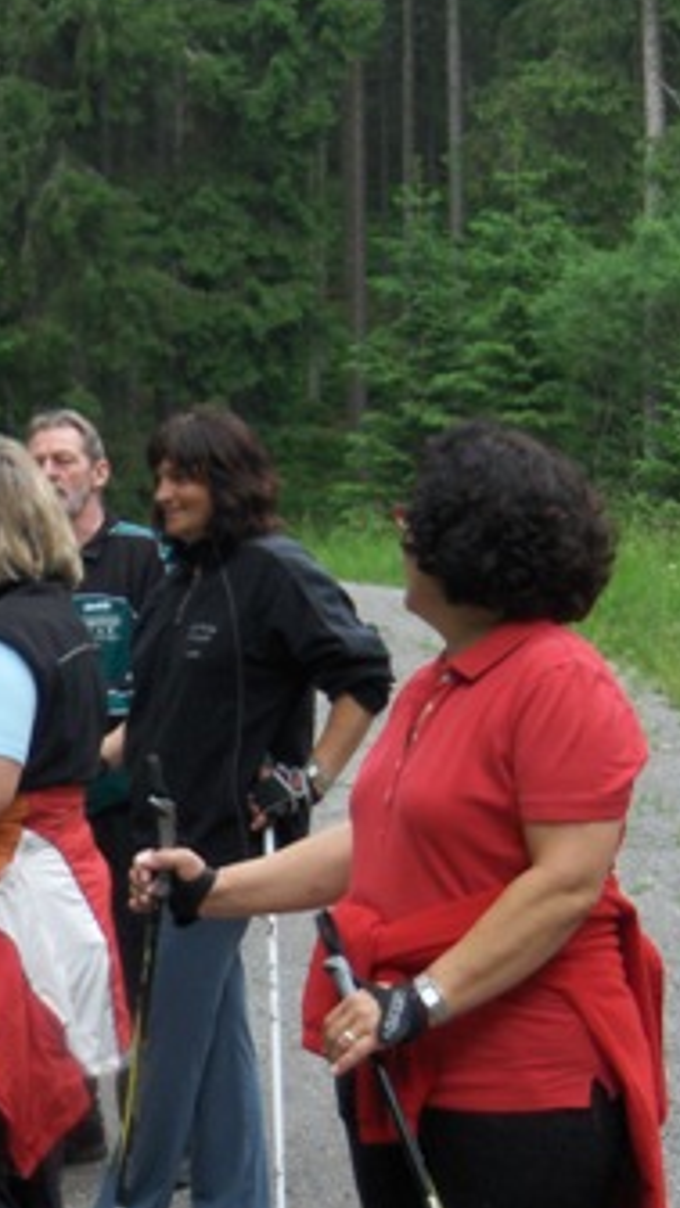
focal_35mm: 91
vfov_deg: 23.4
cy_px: 687
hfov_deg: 13.1
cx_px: 14
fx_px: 2917
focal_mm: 9.6
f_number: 3
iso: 198
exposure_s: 1/108
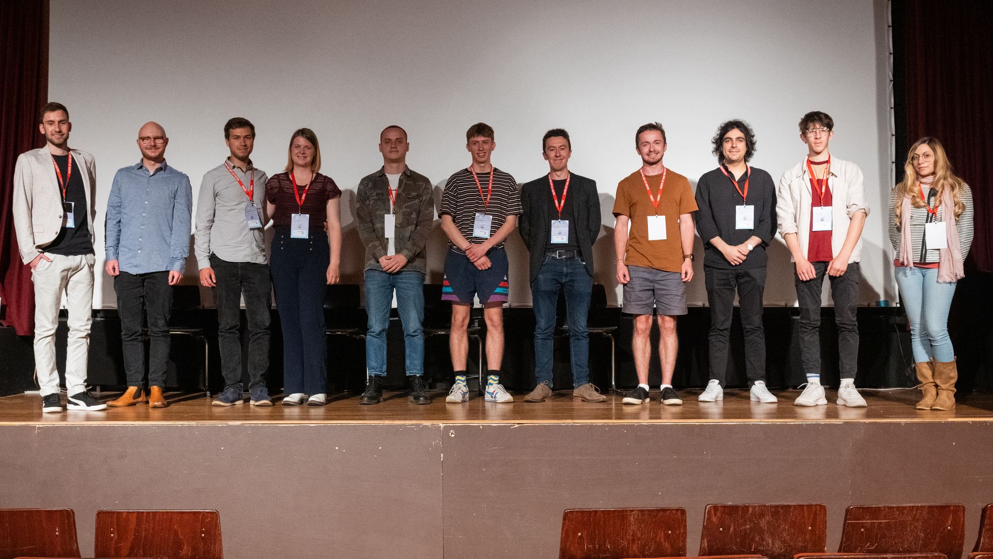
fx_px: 895
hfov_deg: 58.0
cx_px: 498
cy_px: 285
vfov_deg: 34.7
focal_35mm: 34
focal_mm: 32
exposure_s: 1/125
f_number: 7.1
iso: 3200
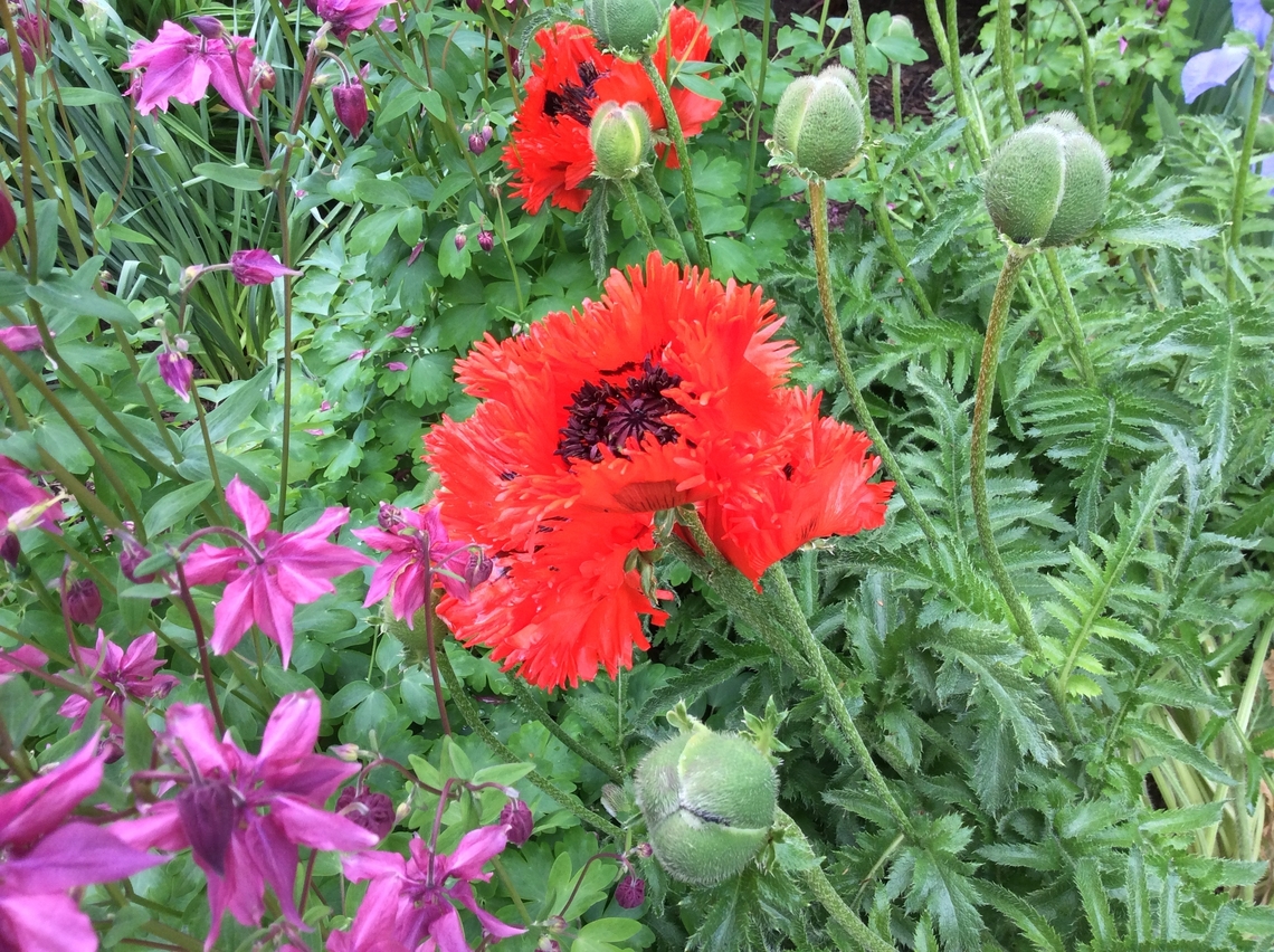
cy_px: 476
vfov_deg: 44.1
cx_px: 637
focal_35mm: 32
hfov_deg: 56.9
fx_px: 1176
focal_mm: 3.3
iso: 50
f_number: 2.4
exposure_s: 1/120
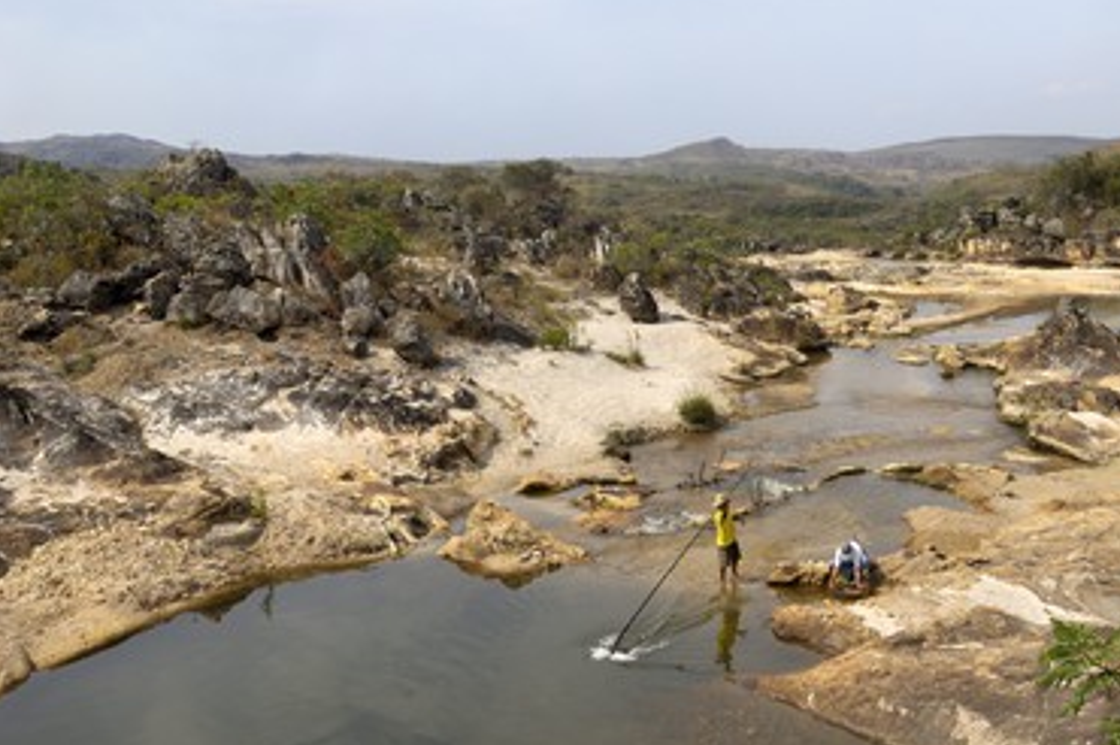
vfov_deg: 32.6
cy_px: 406
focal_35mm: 41
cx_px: 634
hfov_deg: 47.3
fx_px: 1274
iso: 100
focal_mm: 24
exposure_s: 1/320
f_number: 8
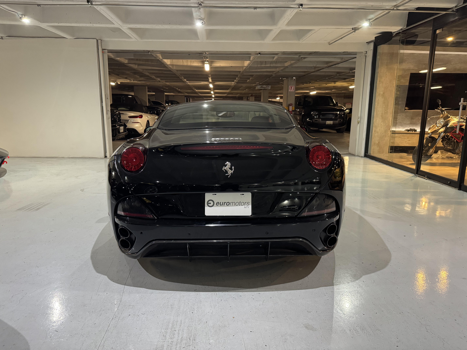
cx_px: 234
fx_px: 324
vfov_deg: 56.8
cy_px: 175
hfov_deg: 71.6
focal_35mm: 24
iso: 500
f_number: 1.78
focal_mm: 6.76
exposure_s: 1/60
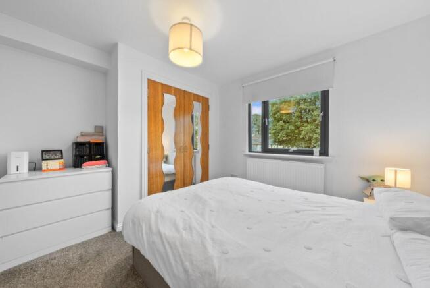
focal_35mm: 12
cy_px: 144
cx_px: 215
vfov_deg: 90.1
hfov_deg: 112.6
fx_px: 143
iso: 640
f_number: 22
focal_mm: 12
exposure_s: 5
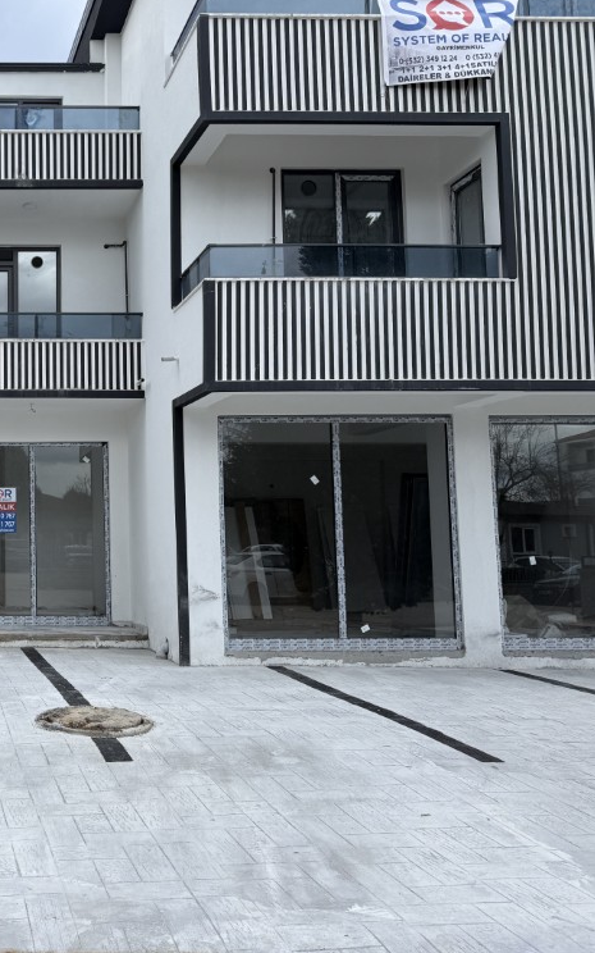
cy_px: 462
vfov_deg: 55.3
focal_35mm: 35
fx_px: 908
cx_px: -45
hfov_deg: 32.3
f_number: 1.78
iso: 80
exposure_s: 1/1385
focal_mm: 6.76
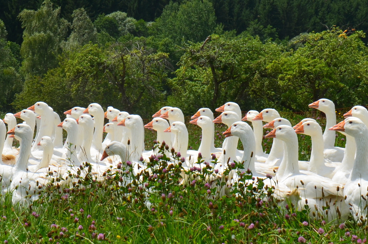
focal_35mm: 126
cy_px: 119
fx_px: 1286
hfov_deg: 16.3
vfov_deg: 10.8
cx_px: 142
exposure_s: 1/200
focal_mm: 38
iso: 100
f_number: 13
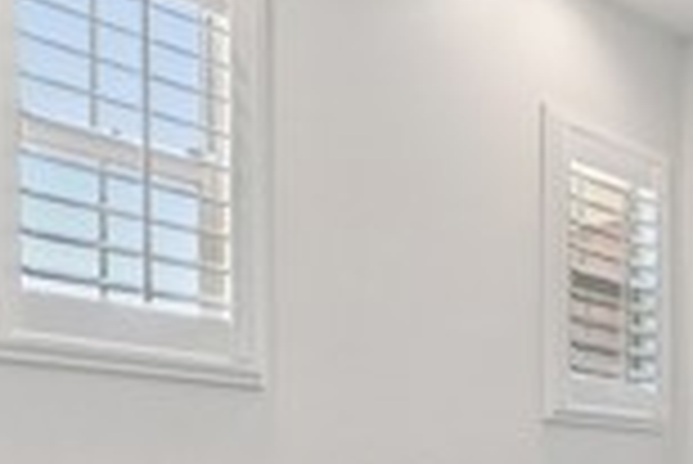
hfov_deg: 32.2
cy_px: 538
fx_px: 1118
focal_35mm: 58
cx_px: 662
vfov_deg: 21.9
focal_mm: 14
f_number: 8
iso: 250
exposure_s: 1/8
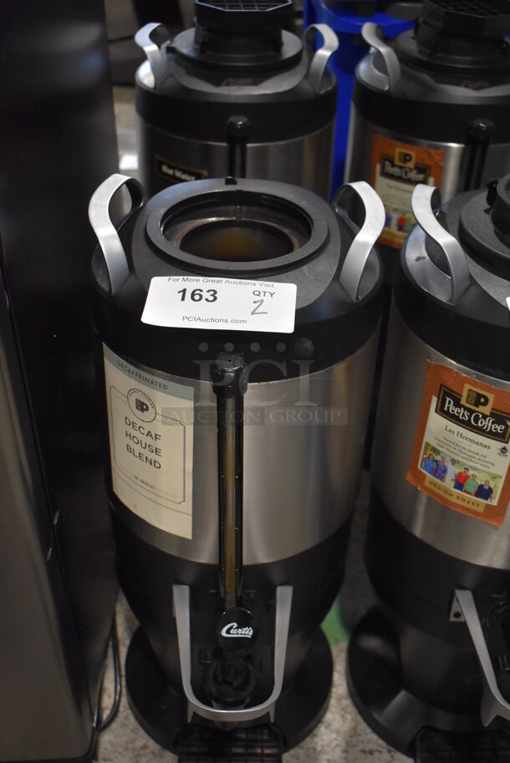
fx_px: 955
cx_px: 255
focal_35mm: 45
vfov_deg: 43.6
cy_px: 382
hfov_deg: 29.9
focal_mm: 30
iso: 2000
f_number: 4.2
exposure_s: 1/125
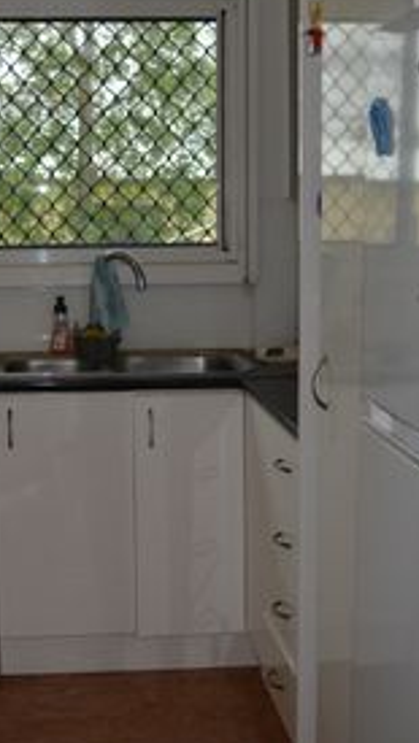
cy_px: 339
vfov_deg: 35.4
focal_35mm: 59
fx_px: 1164
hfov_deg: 20.3
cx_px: 116
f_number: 3.8
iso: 200
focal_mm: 22
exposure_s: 1/200
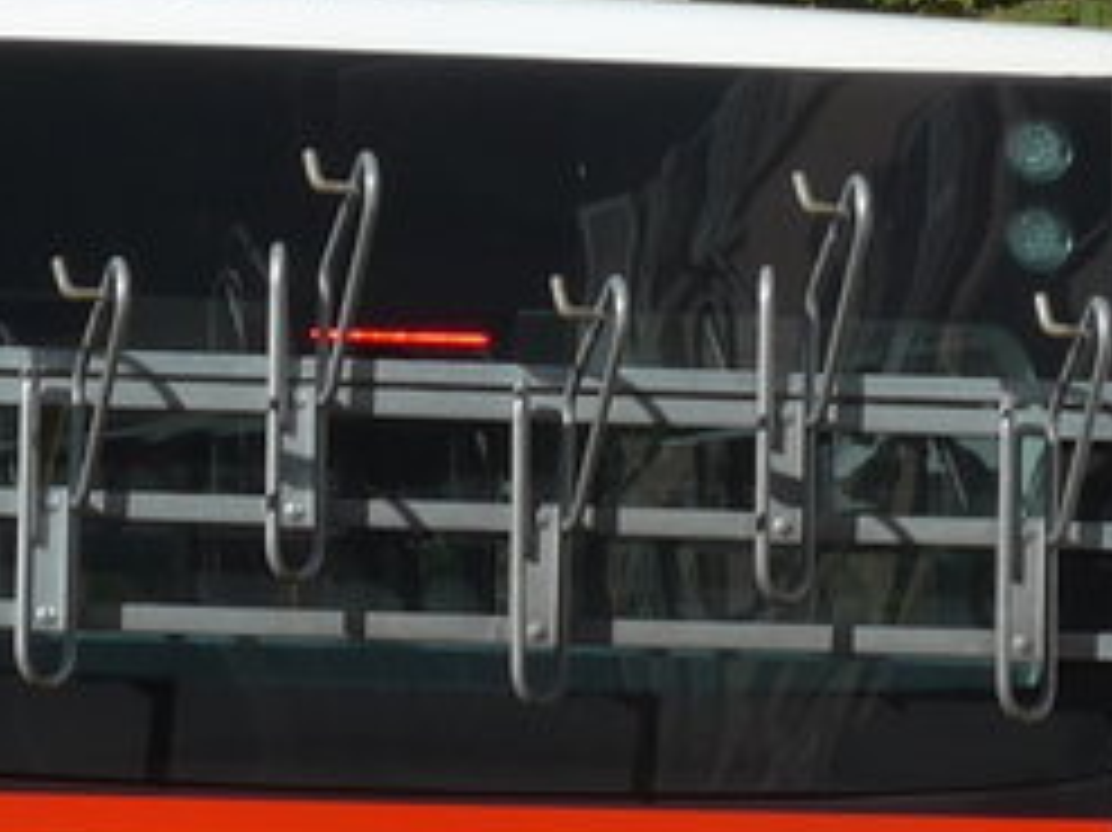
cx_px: 302
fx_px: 23246
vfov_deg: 2.1
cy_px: 598
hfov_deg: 2.7
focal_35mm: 724
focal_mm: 28.9
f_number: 5.5
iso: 80
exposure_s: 1/400
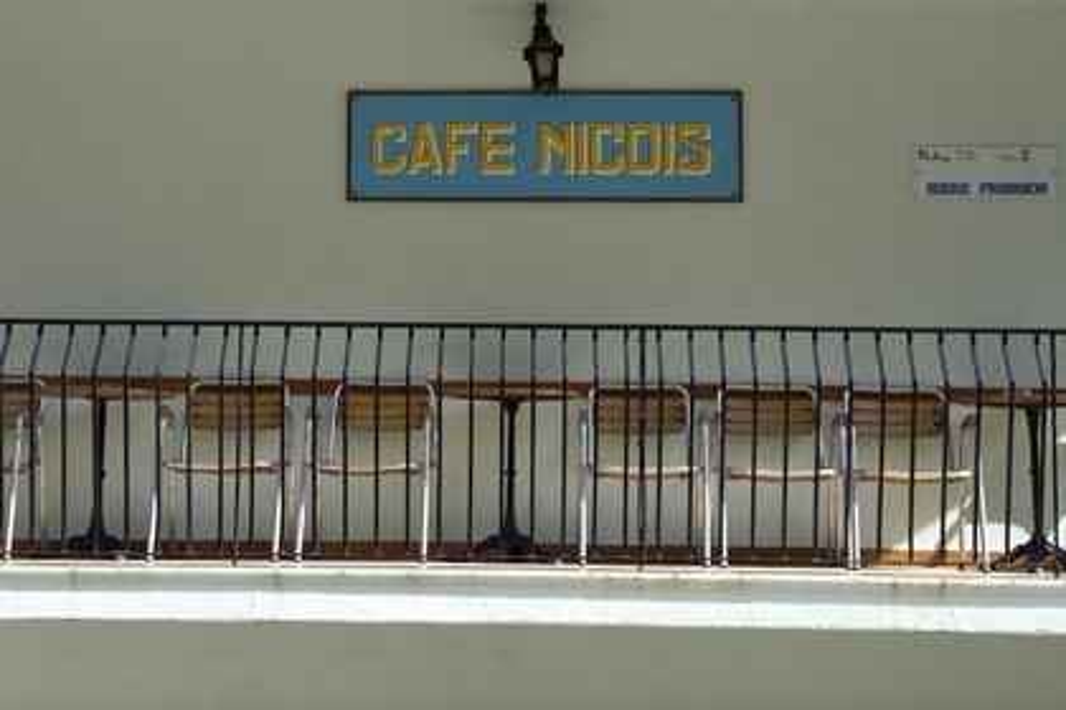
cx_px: 533
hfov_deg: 33.4
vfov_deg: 22.6
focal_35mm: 60
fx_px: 1777
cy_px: 355
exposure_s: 1/250
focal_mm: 60
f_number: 10
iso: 400
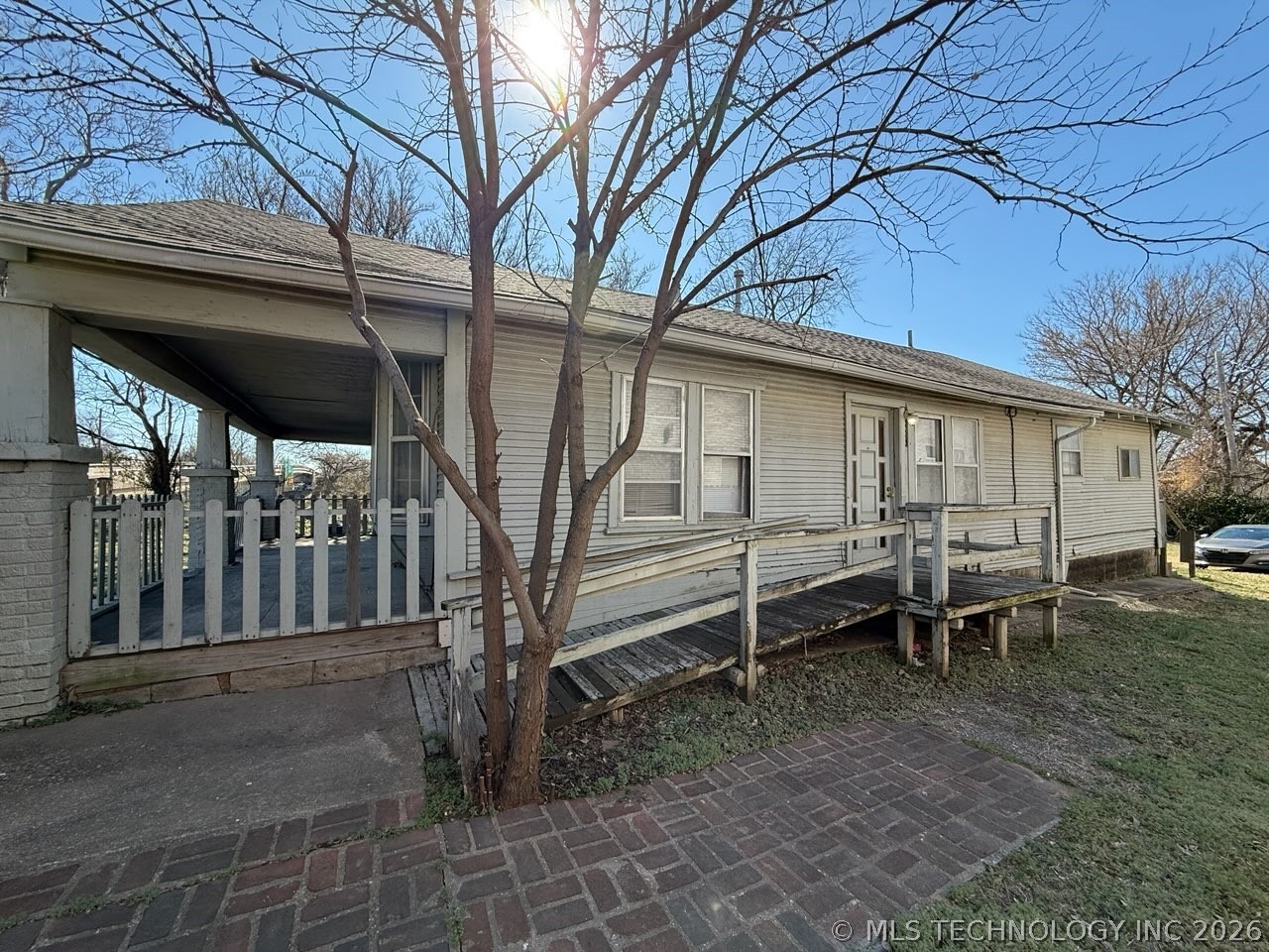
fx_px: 513
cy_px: 476
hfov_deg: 102.1
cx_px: 634
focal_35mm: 14
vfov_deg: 85.7
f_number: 2.2
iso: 64
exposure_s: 1/853
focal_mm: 2.22
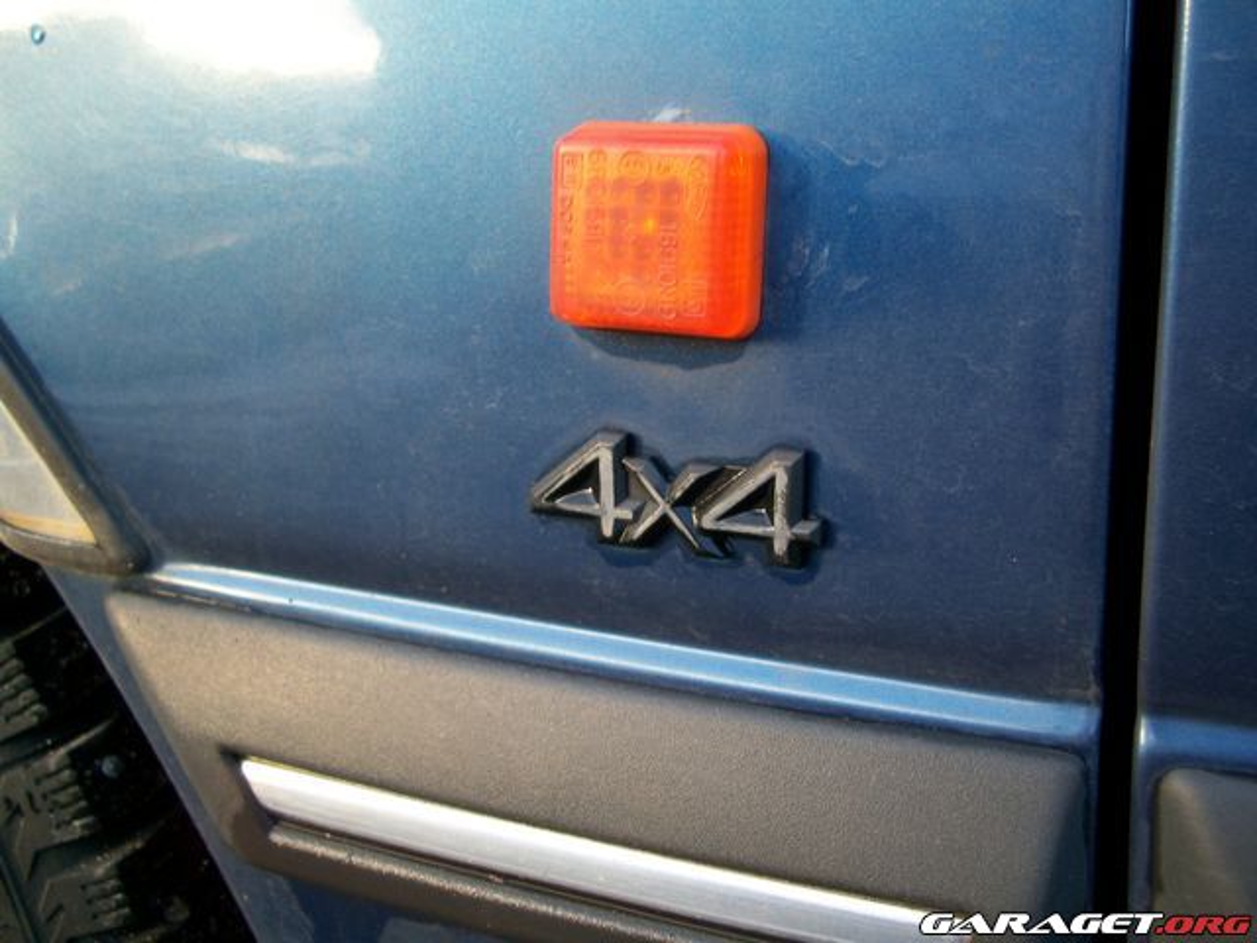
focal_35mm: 35
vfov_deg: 40.7
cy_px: 472
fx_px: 1271
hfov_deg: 52.6
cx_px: 628
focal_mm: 6.3
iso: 80
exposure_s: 1/30
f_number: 3.1
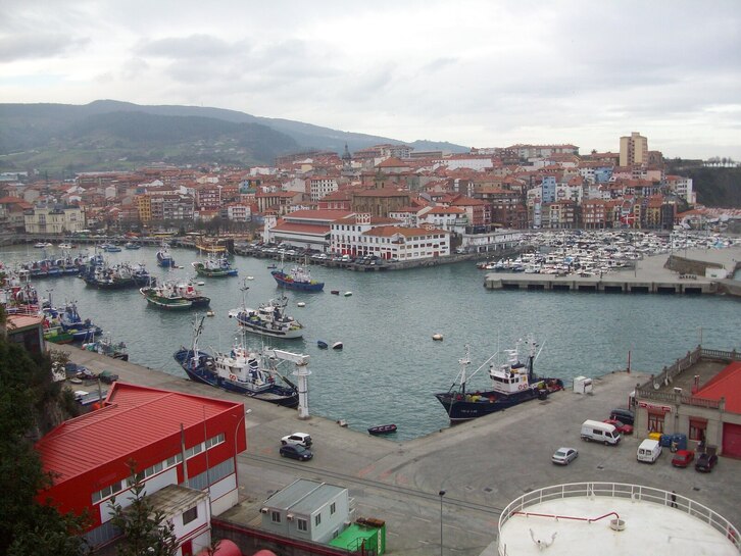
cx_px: 370
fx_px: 728
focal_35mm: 34
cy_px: 278
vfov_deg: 41.8
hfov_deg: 53.9
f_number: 2.8
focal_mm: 5.7
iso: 80
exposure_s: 1/275
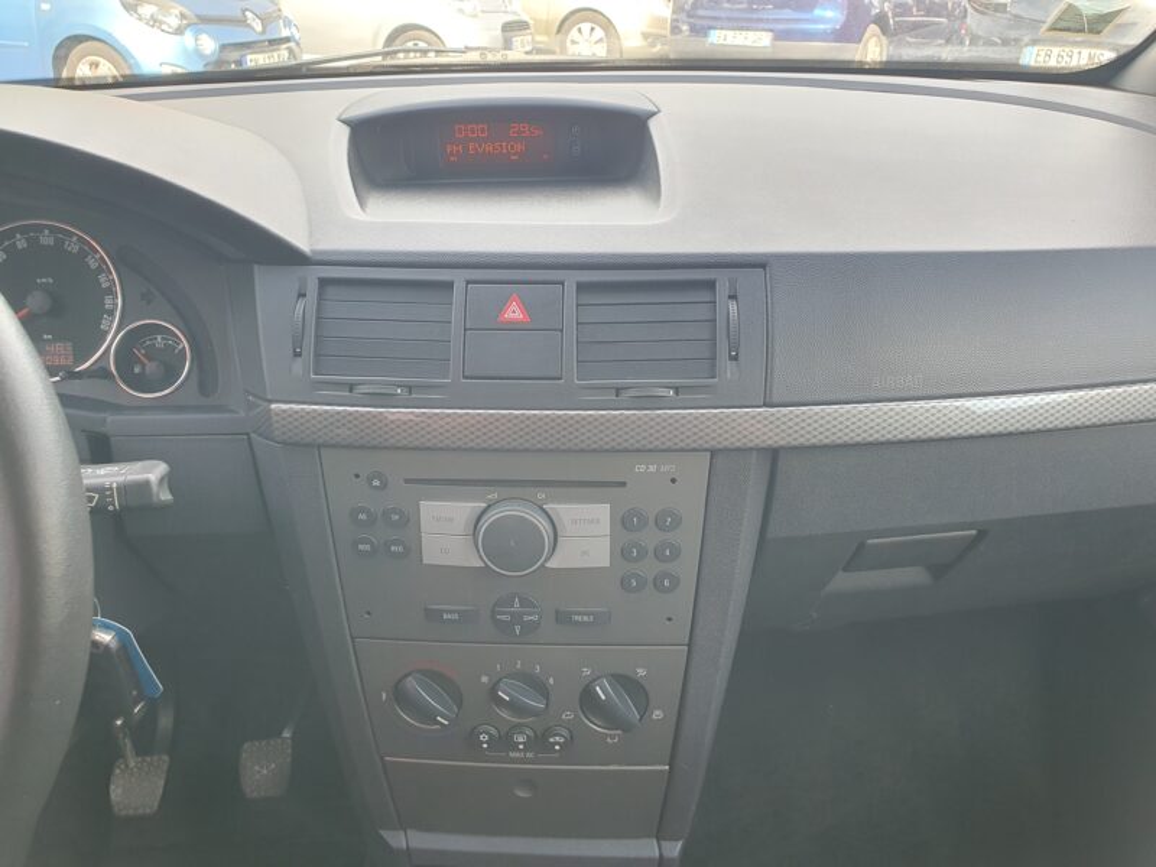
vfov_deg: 53.1
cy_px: 434
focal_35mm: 26
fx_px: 868
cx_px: 578
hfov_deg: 67.3
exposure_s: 1/100
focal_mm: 4.32
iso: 64
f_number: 2.4
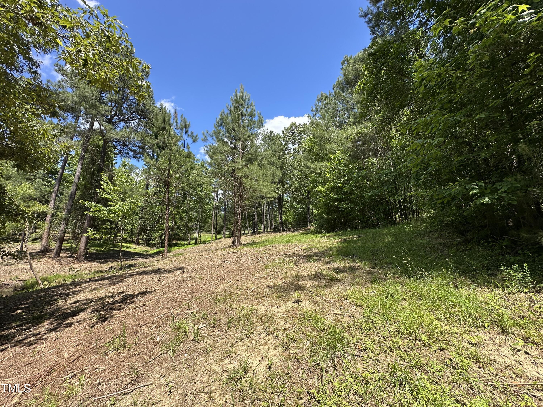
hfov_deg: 102.1
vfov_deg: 85.7
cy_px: 204
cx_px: 272
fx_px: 220
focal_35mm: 14
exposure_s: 1/812
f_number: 2.2
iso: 40
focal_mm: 2.22
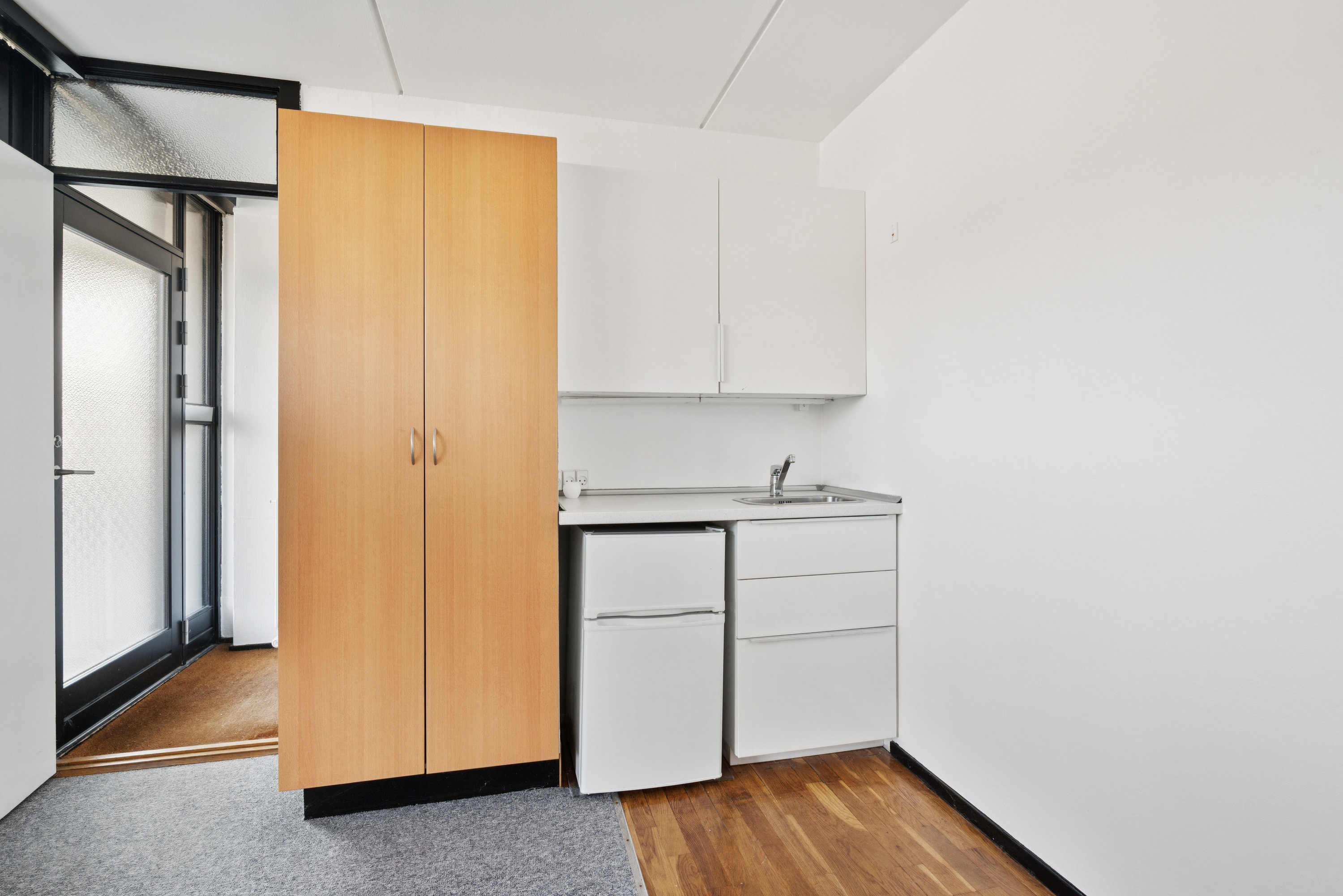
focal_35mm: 18
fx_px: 653
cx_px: 672
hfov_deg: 91.6
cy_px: 448
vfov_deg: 68.9
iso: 640
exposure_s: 1/40
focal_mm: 17.5
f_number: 9
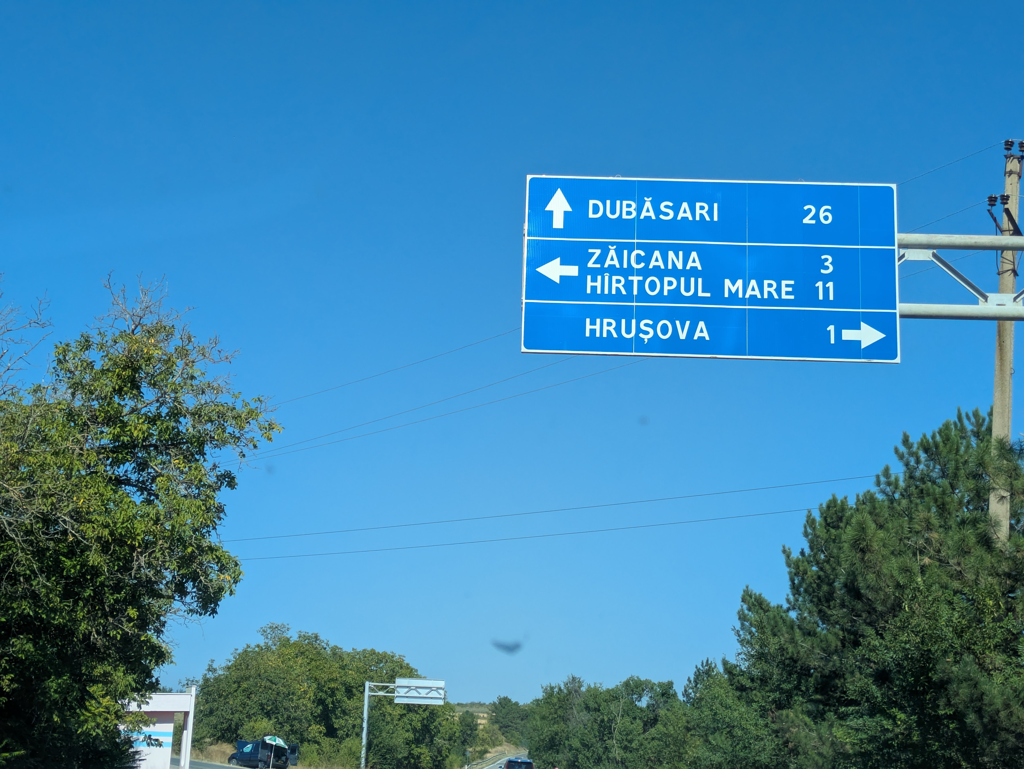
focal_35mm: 51
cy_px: 384
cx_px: 512
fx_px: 1509
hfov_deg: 37.5
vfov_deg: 28.6
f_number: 1.89
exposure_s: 1/1580
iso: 45
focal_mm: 5.43
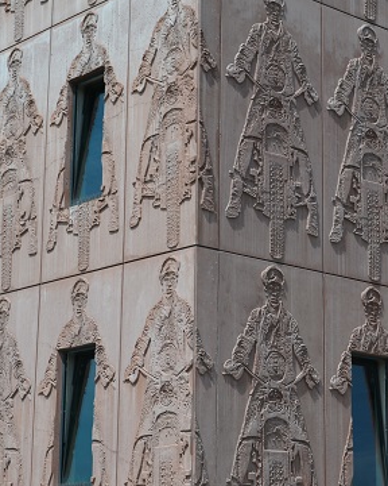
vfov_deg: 21.5
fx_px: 1275
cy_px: 217
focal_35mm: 89
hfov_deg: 17.3
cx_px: 217
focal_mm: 35
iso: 100
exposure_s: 1/200
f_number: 7.1
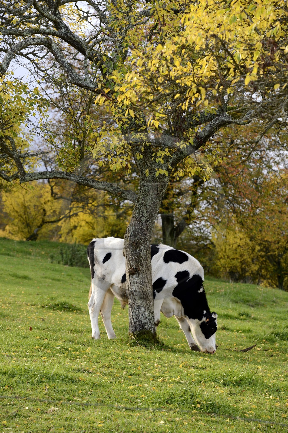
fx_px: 1922
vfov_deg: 12.8
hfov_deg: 8.6
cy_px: 216
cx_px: 144
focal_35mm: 160
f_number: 8
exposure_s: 1/160
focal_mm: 160
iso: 400
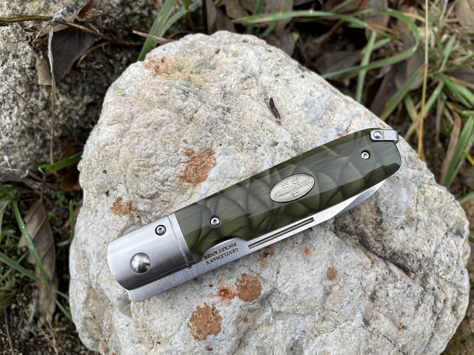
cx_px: 237
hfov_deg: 67.3
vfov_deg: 53.1
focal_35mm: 26
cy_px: 178
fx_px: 356
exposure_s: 1/368
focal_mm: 4.2
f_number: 1.6
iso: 32
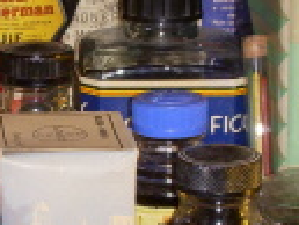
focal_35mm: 185
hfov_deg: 10.6
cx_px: 0
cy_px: 115
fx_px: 1599
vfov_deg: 8.0
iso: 100
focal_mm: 6.3
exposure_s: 1/30
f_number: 3.3
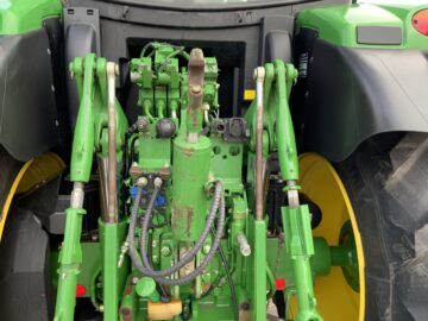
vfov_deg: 48.2
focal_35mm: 29
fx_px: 359
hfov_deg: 61.7
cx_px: 214
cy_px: 160
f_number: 1.8
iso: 32
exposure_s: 1/122
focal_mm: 3
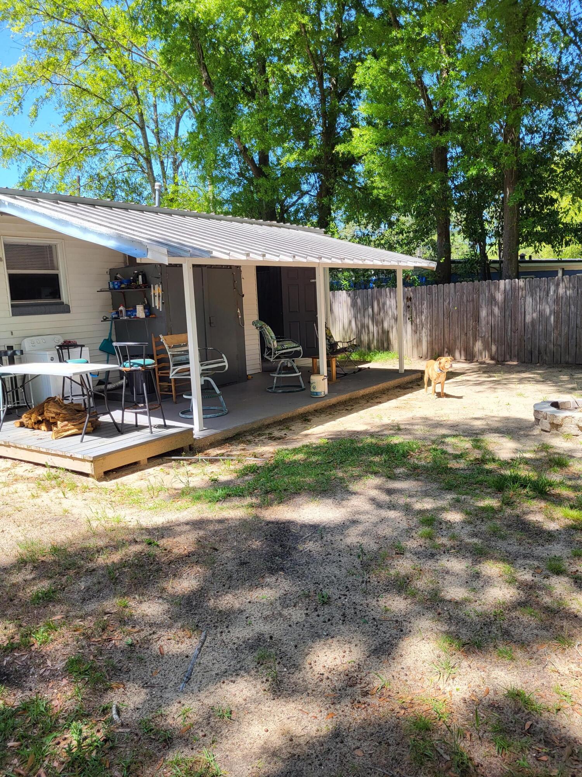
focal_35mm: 26
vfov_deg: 67.3
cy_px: 388
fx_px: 583
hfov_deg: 53.1
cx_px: 291
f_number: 1.8
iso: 40
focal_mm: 5.4
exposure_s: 1/591
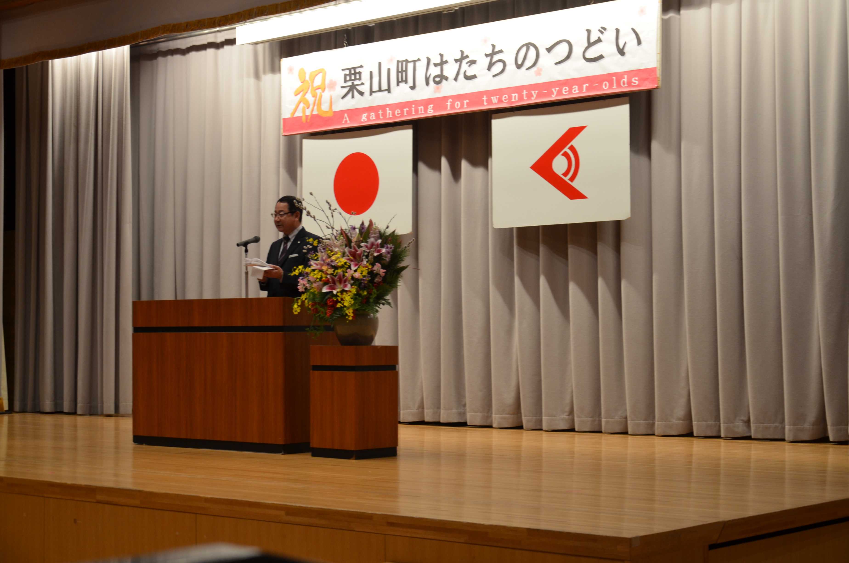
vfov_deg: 21.5
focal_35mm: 63
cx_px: 424
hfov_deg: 32.0
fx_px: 1483
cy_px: 282
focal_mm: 42
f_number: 4.8
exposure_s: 1/30
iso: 400
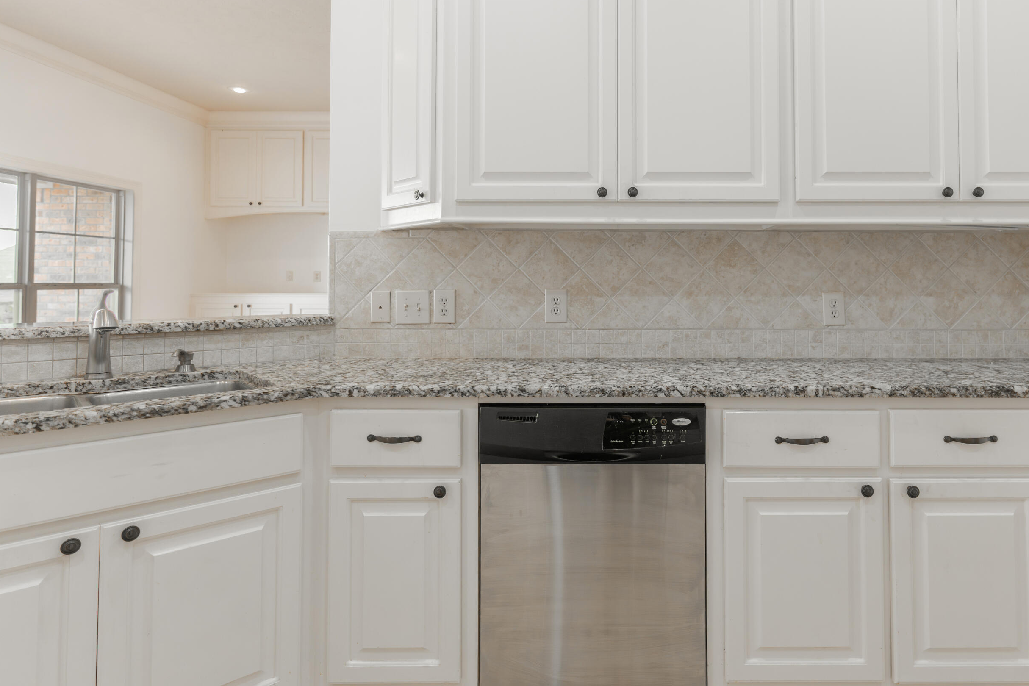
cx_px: 602
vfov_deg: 59.5
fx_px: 600
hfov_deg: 80.5
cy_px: 344
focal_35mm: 21
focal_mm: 17
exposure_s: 1/125
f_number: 2.8
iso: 500
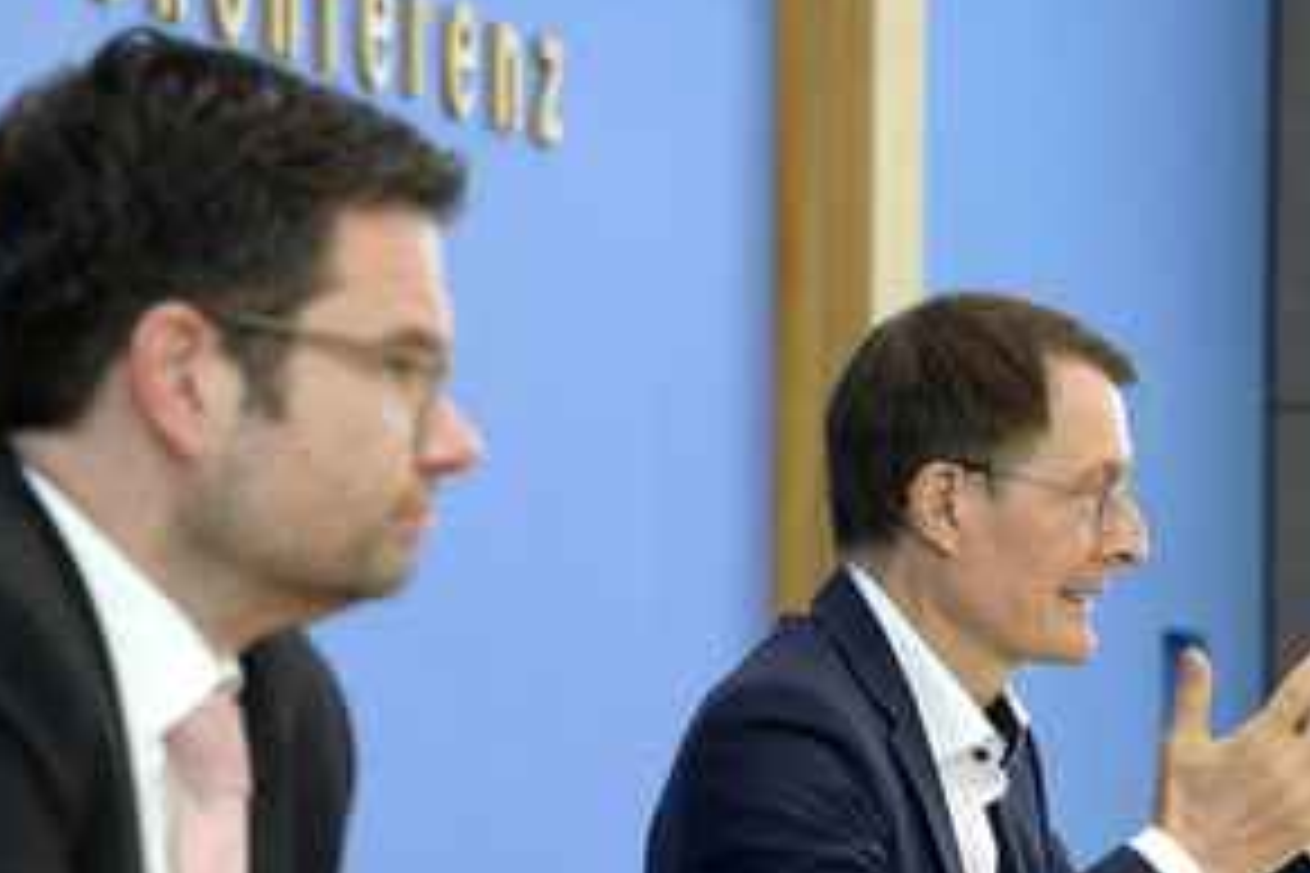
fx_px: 7605
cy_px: 554
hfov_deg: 9.8
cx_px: 605
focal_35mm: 209
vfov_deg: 6.6
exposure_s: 1/640
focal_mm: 135
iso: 4000
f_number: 6.3
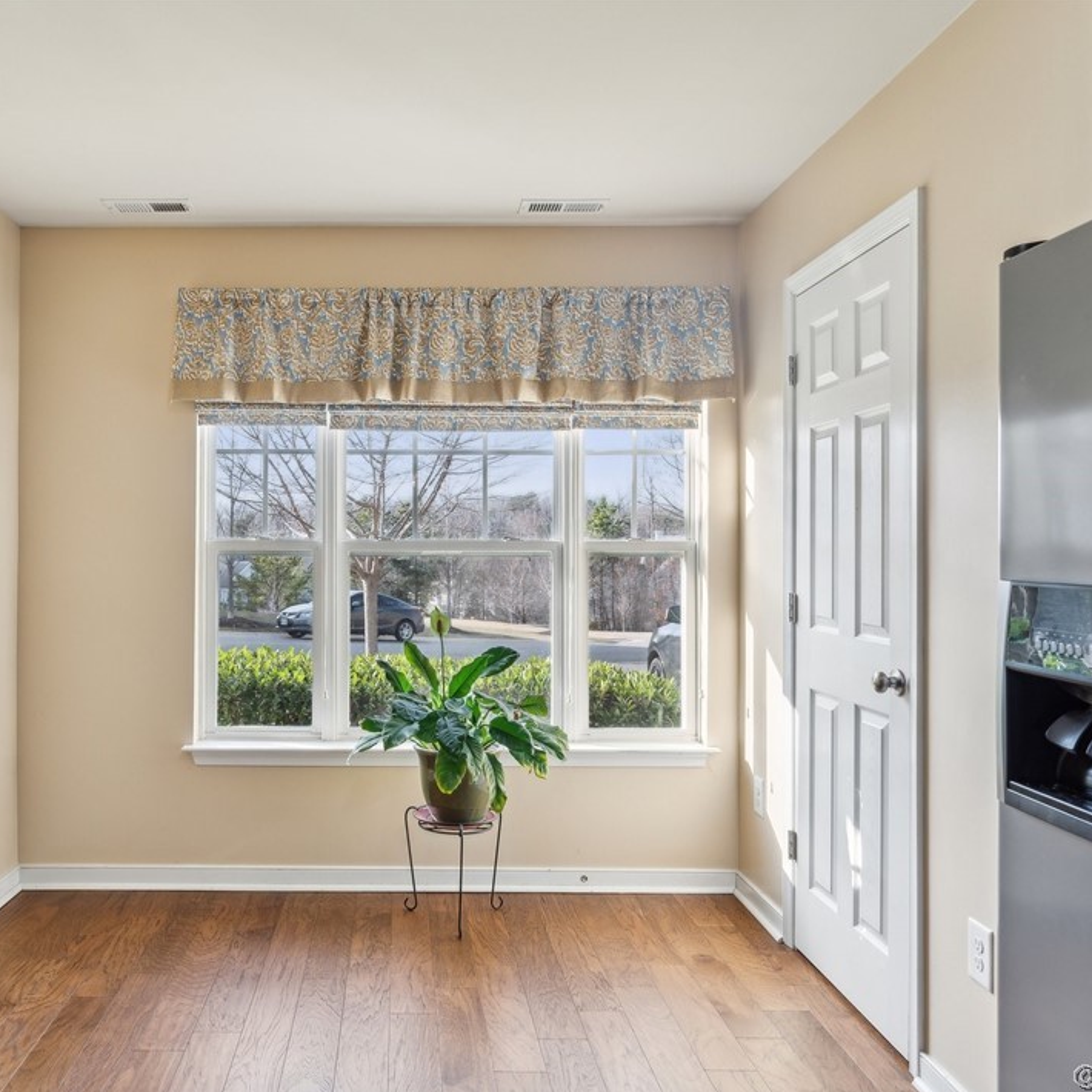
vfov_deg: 60.9
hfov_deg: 60.0
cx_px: 401
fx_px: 928
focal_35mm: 26
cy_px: 553
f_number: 7.1
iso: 250
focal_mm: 20
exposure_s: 1/25
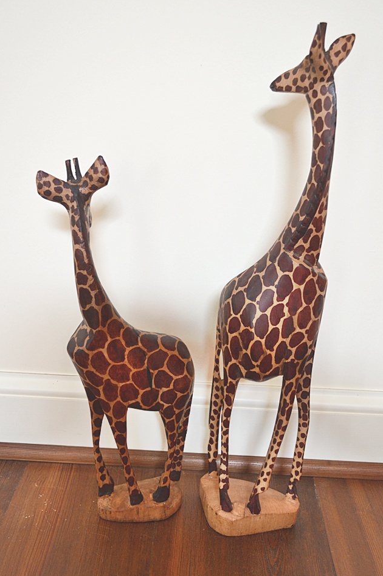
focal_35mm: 38
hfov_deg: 35.0
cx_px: 202
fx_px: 607
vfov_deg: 50.7
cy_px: 279
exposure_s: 1/15
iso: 640
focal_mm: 24
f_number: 4
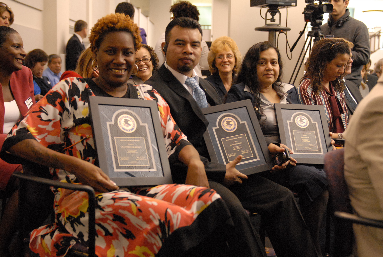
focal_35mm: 51
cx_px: 192
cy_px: 128
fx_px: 543
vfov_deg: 26.6
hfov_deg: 38.8
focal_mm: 34
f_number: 2.8
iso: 1600
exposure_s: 1/30
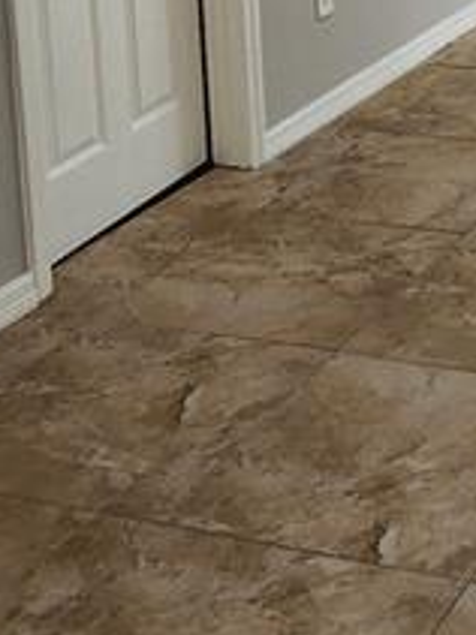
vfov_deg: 23.5
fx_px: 1358
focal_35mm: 74
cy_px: -178
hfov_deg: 17.1
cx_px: 798
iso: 100
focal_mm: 2.2
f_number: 2.2
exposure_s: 1/60
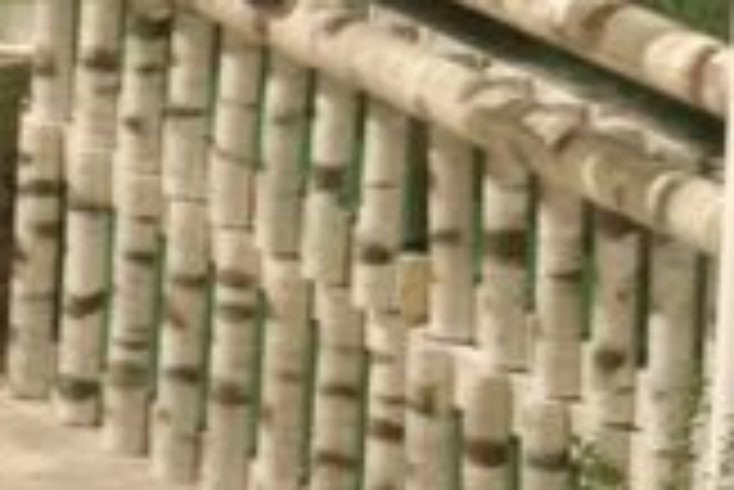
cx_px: 1121
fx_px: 15570
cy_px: -416
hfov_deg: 2.7
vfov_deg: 1.8
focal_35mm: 763
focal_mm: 130
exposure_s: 1/250
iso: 250
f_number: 4.5
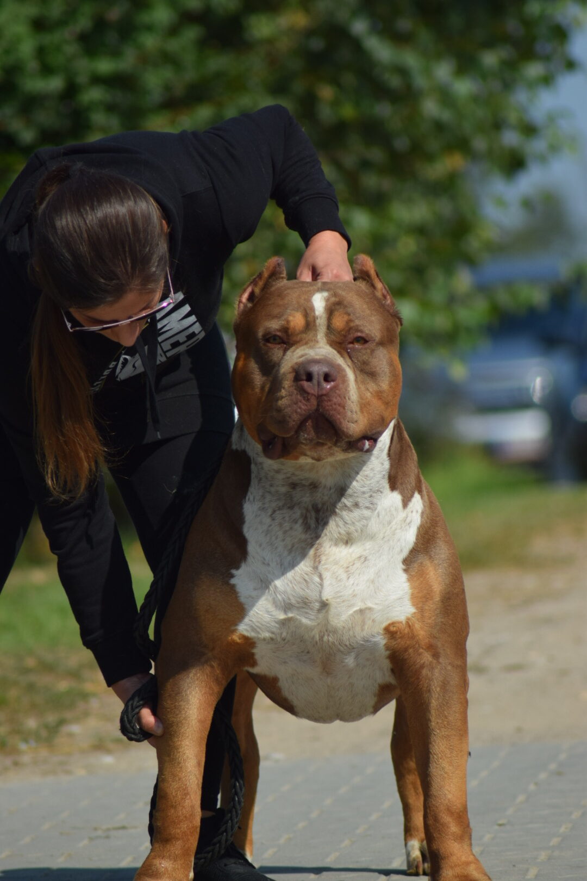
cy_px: 440
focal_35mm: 420
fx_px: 10272
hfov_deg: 3.3
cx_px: 294
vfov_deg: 4.9
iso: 280
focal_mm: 280
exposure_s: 1/2000
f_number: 5.6
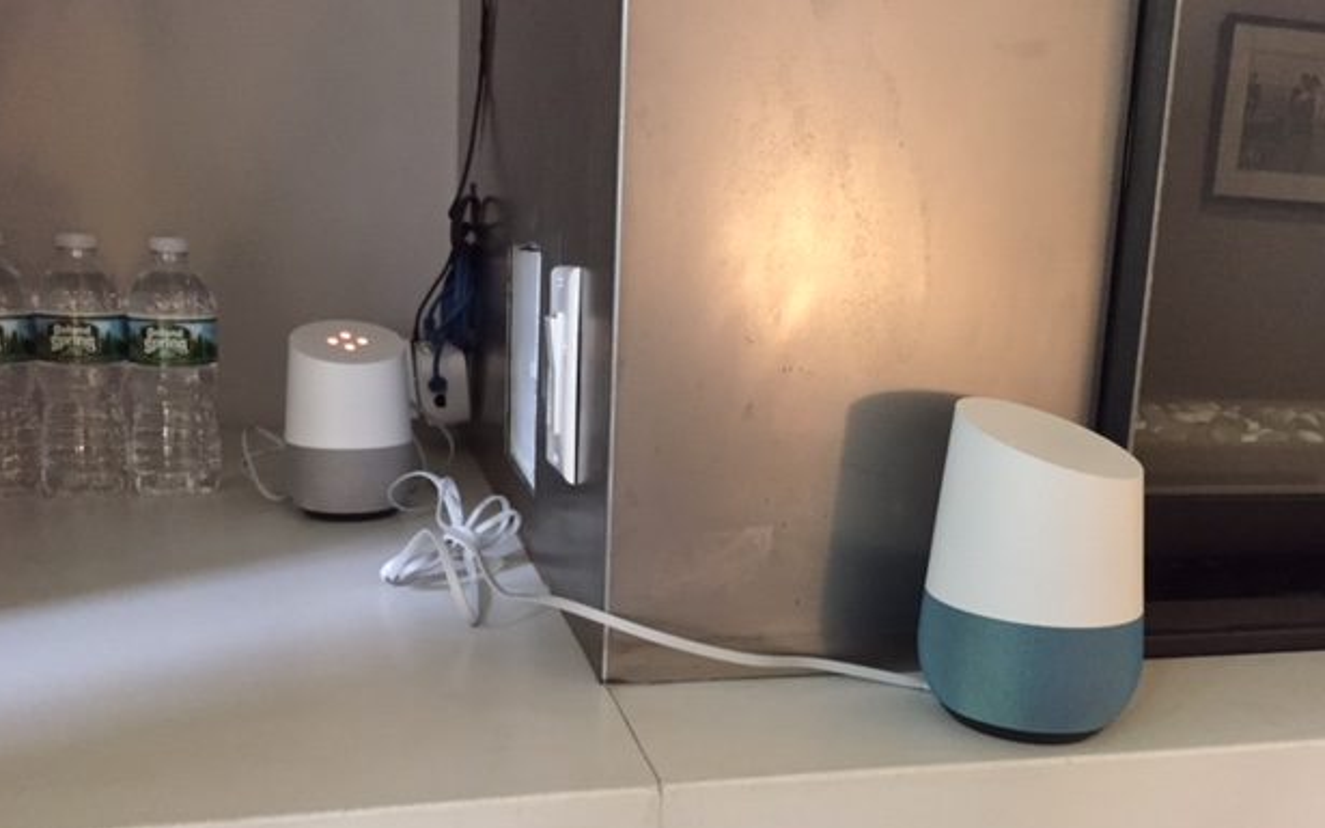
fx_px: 1155
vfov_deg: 39.3
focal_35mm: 32
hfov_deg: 59.7
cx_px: 638
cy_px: 481
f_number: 2.2
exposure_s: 1/15
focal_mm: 4.15
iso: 500
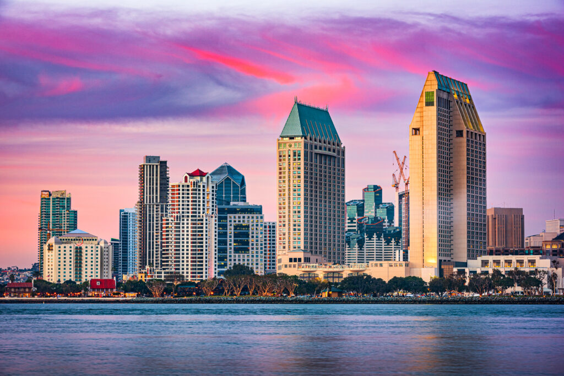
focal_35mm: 105
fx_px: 1645
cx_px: 282
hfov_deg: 19.5
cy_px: 188
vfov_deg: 13.0
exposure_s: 2
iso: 64
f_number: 11
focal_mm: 105
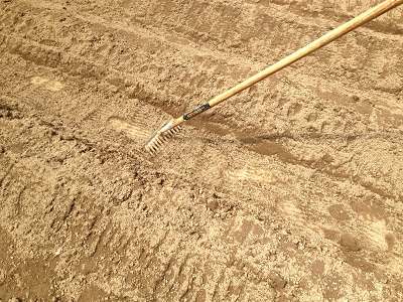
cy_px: 151
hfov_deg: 52.6
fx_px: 407
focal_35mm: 35
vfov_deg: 40.7
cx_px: 202
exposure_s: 1/778
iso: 50
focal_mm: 4.28
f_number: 2.4
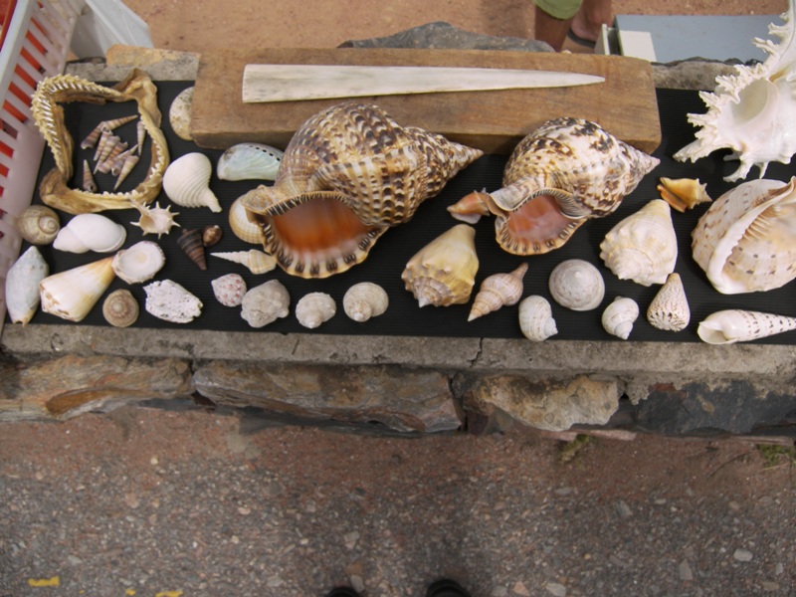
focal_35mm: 24
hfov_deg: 71.6
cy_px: 298
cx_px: 398
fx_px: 552
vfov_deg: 56.8
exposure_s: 1/1250
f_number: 2.8
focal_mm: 5
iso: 50
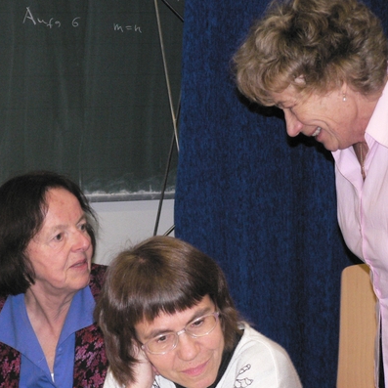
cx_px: 199
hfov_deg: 11.9
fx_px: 1864
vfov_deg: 11.9
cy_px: 194
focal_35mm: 147
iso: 400
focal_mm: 20.7
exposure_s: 1/60
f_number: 3.2
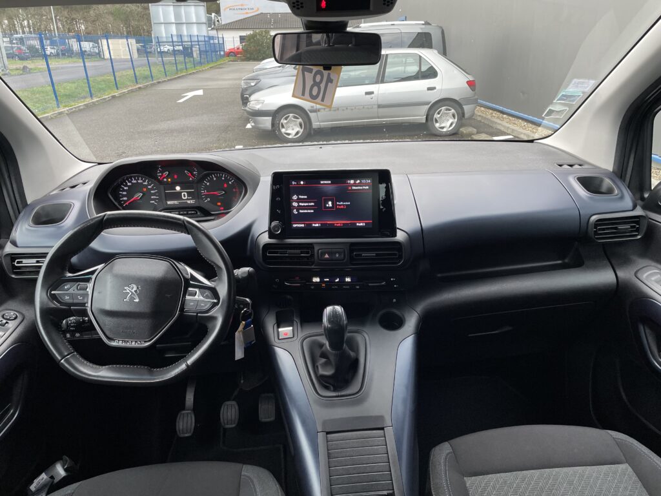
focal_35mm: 26
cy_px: 248
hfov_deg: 67.3
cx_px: 330
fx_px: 496
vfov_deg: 53.1
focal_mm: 4.2
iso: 125
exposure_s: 1/121
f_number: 1.6
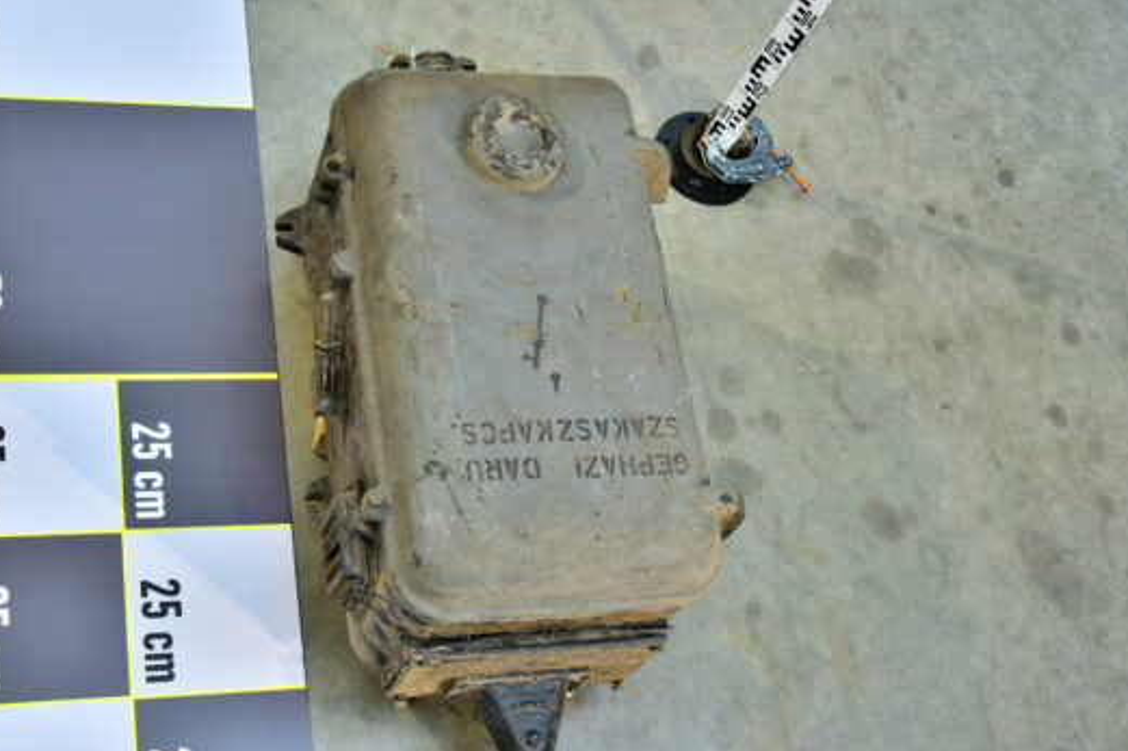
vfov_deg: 25.5
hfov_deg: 37.5
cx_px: 528
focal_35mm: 53
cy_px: 409
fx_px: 1660
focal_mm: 46
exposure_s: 1/100
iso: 500
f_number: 5
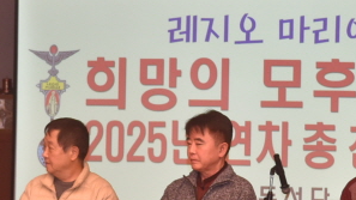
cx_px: 99
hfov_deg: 14.5
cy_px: 204
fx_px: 1397
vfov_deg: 8.2
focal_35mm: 148
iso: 800
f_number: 5
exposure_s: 1/100
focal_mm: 28
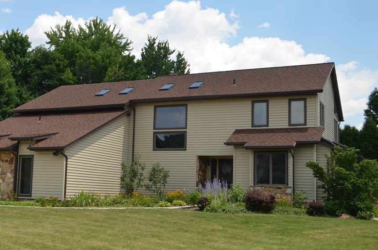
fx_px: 492
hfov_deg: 41.7
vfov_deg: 28.5
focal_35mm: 47
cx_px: 140
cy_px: 123
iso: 100
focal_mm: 24
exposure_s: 1/200
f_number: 9
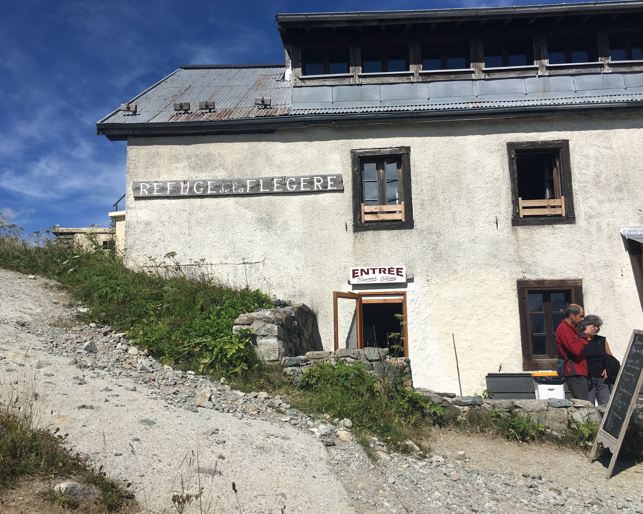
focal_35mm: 31
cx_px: 335
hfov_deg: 57.2
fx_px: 590
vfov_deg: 47.1
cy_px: 251
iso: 25
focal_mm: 4.15
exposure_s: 1/3205
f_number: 2.2
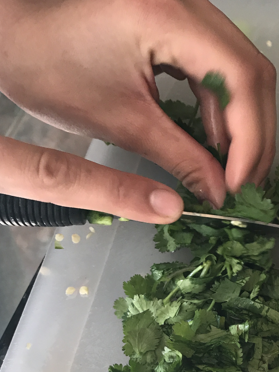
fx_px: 569
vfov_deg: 34.3
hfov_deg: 26.7
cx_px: 248
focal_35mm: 53
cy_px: 332
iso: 32
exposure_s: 1/30
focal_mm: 3.99
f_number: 1.8
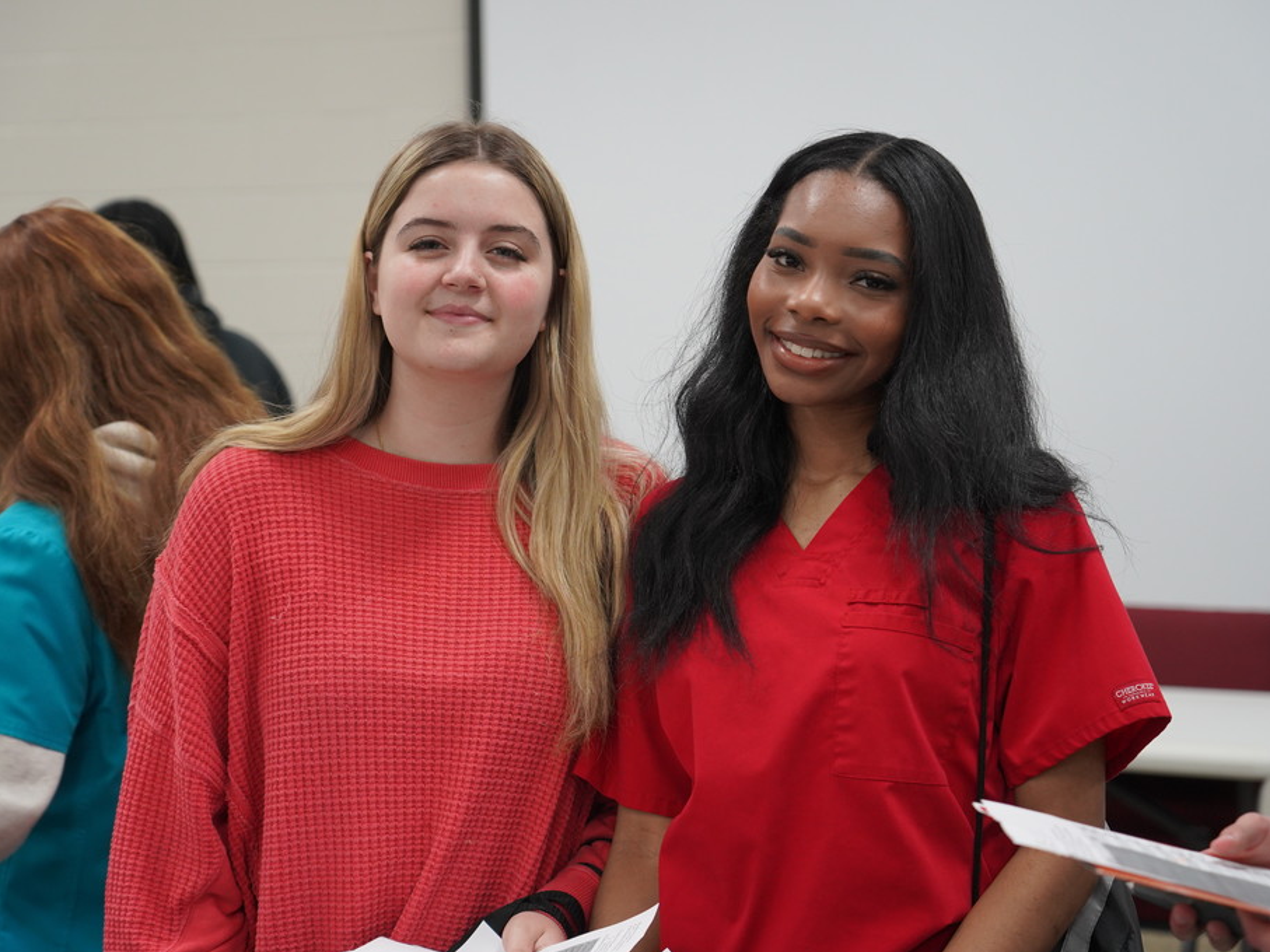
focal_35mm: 76
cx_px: 648
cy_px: 477
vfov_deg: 19.4
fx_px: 2788
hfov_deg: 25.7
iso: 1600
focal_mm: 70
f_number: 4
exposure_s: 1/160
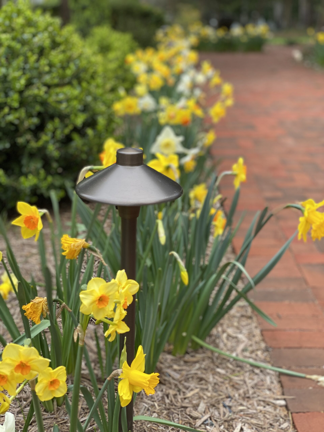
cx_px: 162
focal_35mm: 52
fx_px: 649
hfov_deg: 28.0
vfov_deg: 36.8
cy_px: 216
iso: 50
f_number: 2
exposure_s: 1/122
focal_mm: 6
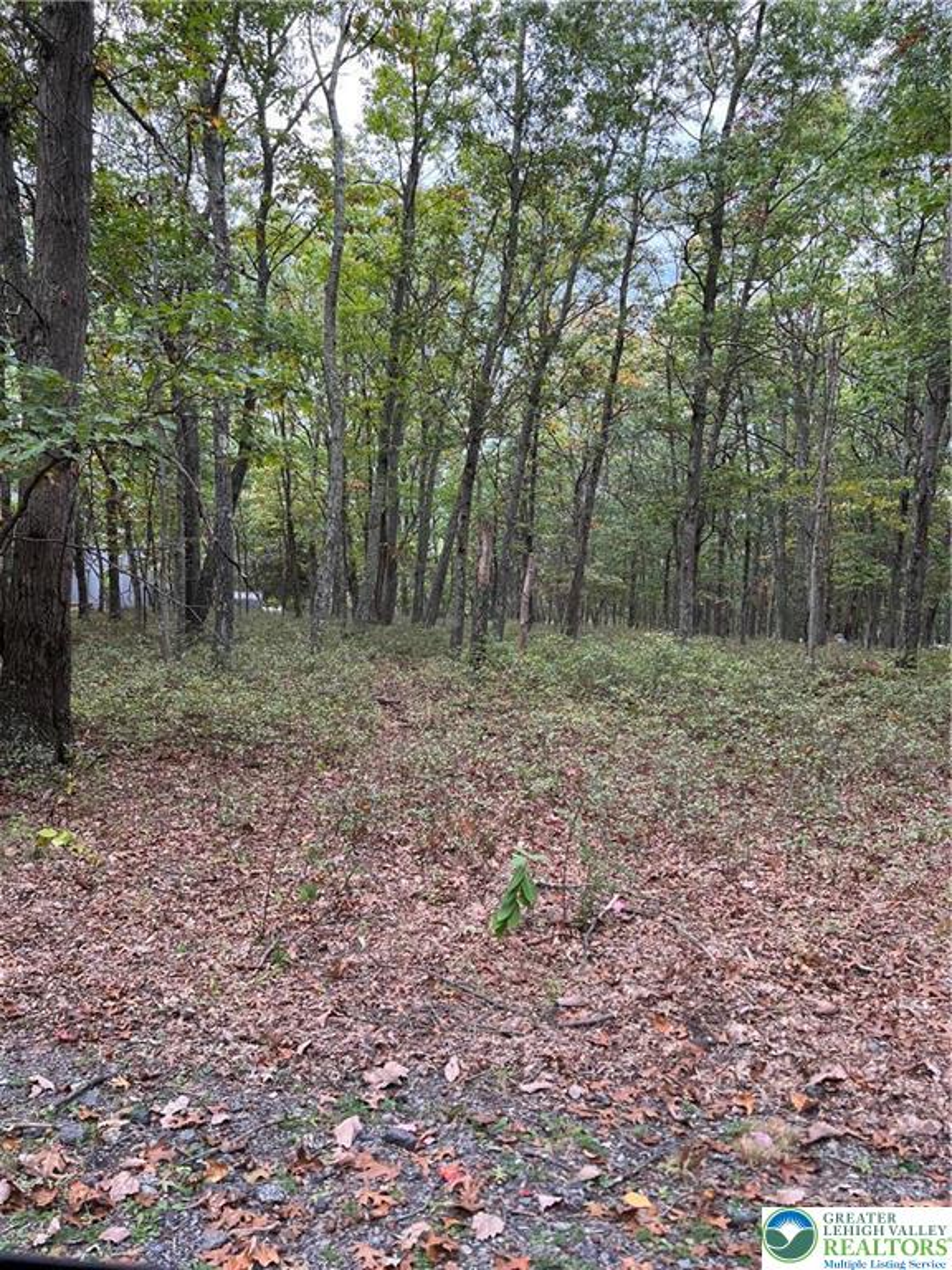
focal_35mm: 26
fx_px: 953
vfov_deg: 67.3
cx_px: 476
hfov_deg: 53.1
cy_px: 635
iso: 64
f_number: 1.5
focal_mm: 5.7
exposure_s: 1/144
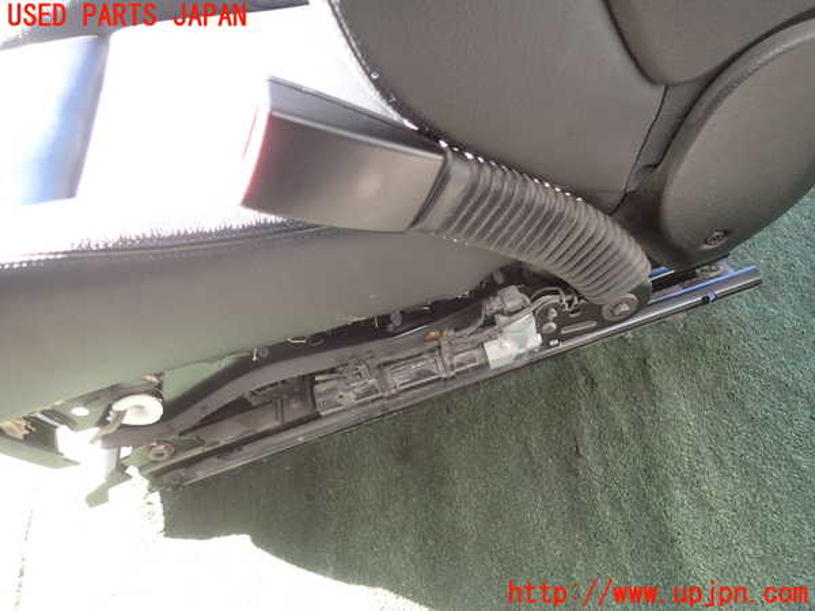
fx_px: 589
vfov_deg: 54.9
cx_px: 408
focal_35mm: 25
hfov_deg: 69.4
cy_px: 306
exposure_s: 1/60
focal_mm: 4.5
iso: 125
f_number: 2
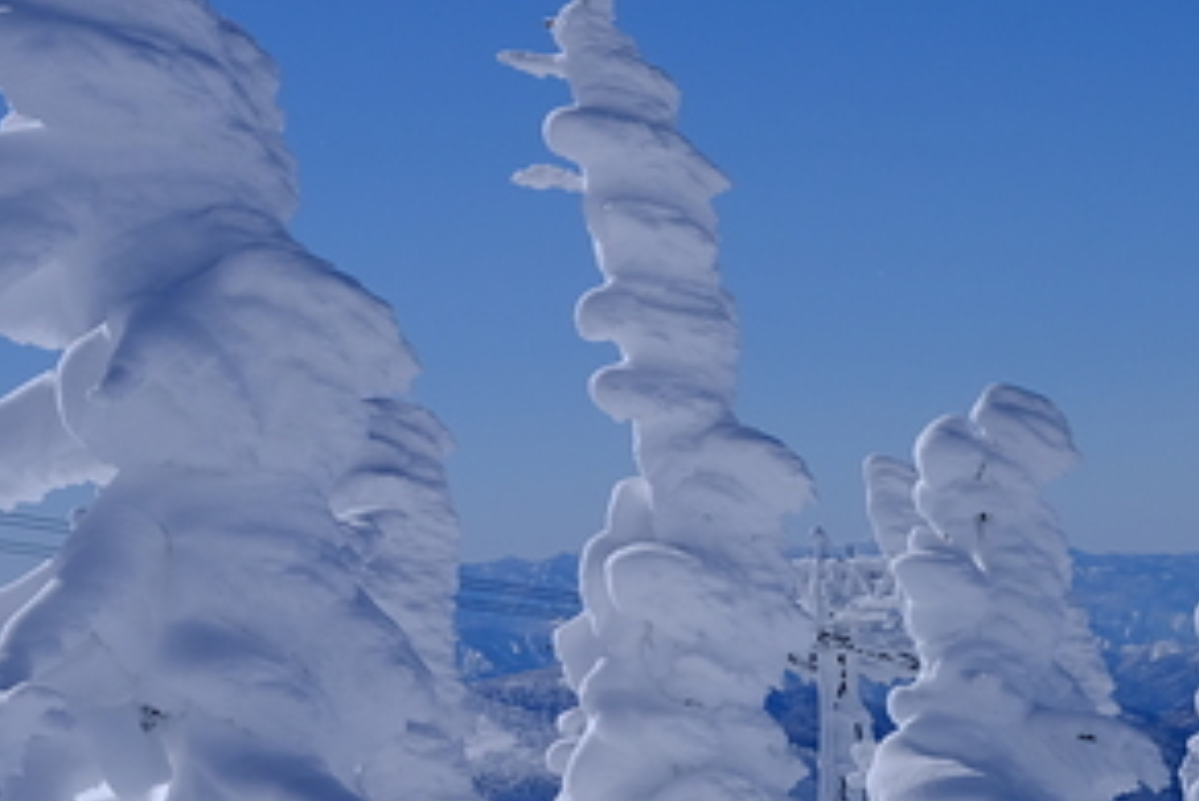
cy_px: 754
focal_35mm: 110
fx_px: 3665
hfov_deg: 18.2
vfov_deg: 12.4
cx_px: 1129
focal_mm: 27
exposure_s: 1/1600
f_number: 11
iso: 250
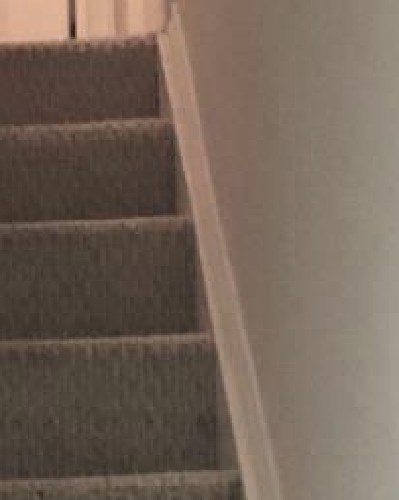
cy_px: 423
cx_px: -130
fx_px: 2526
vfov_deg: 11.2
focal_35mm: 171
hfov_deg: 8.9
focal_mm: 4.15
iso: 200
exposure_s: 1/24
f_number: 2.2
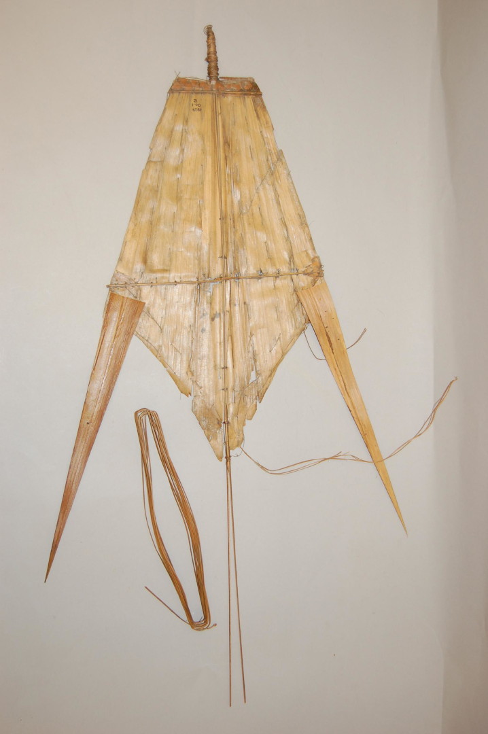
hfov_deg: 36.8
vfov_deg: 53.2
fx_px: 733
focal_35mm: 36
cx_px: 244
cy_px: 367
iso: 400
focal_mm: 24
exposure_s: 1/60
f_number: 4
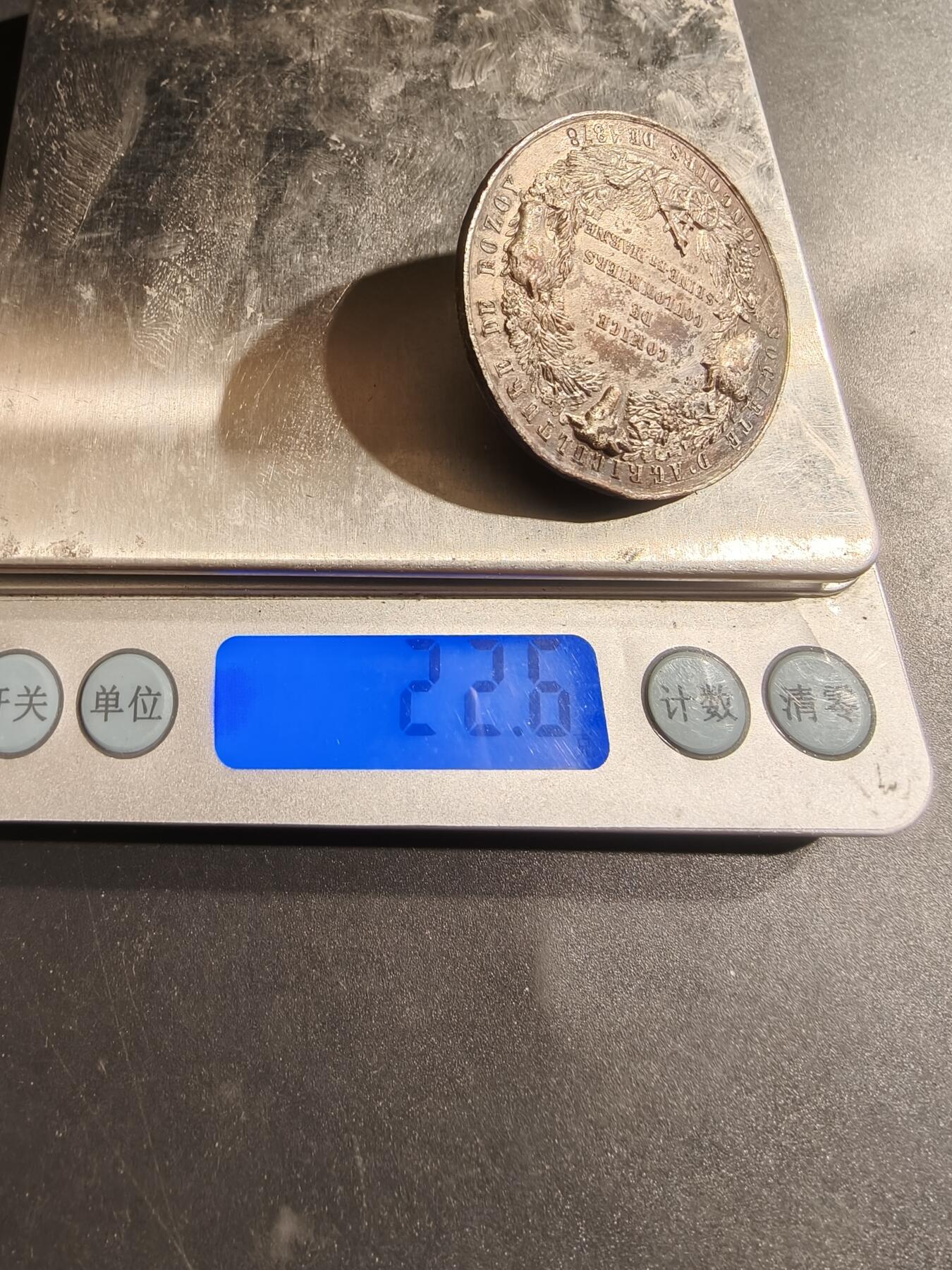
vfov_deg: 73.9
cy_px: 635
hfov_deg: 58.9
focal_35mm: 23
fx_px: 843
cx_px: 476
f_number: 2
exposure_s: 1/50
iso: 160
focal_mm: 2.32
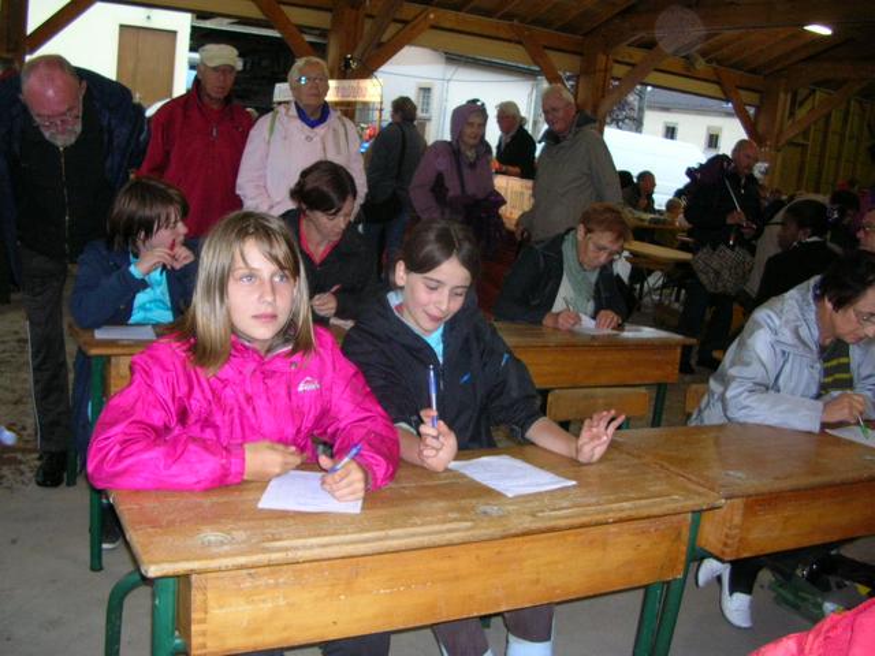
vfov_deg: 40.7
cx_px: 438
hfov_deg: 52.6
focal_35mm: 35
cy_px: 328
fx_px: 885
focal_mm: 5.8
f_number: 2.8
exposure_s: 1/60.1
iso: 129
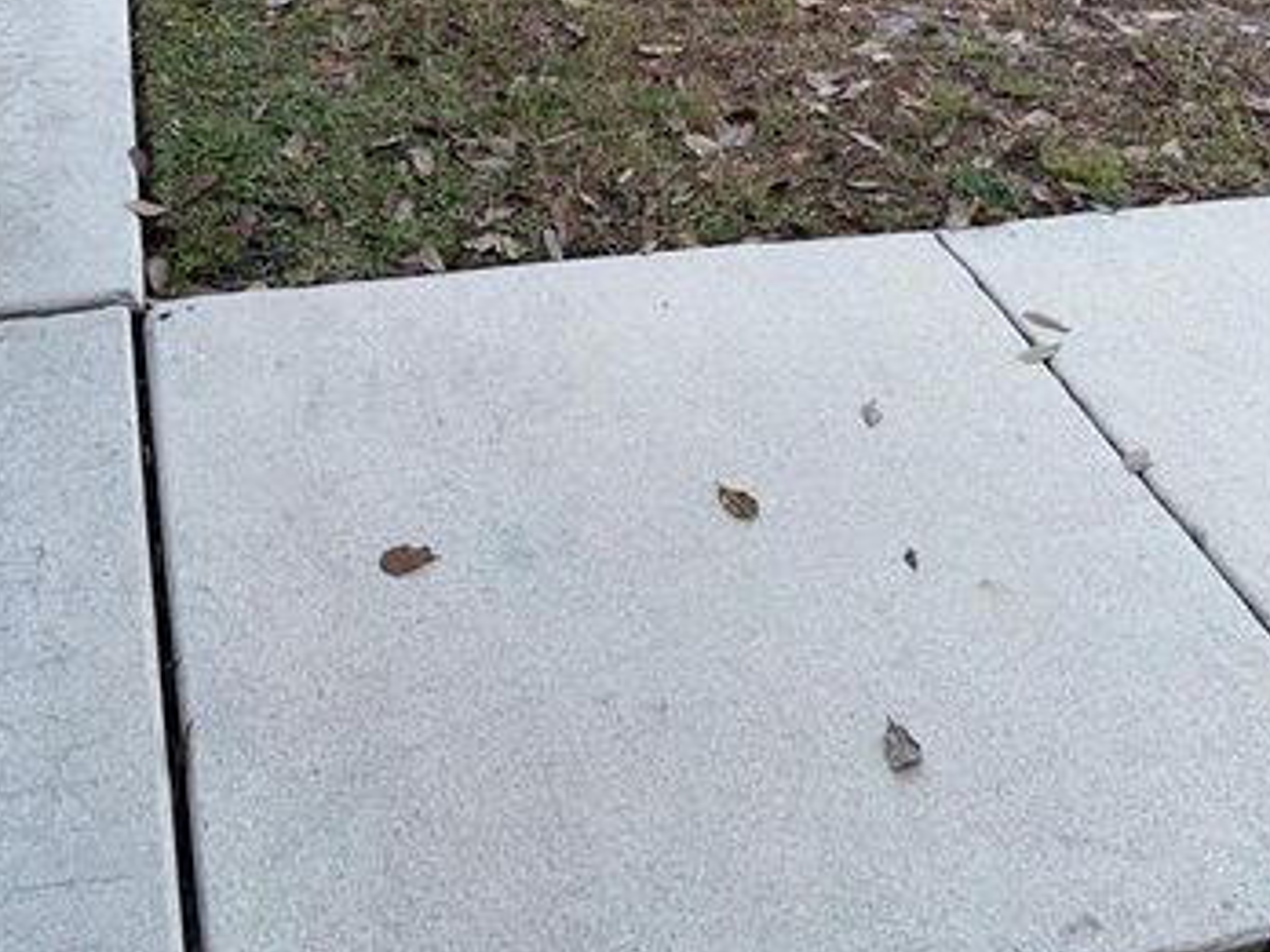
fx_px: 1688
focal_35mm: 46
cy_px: -184
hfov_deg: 41.1
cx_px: 540
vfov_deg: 27.7
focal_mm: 6.76
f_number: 1.78
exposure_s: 1/3953
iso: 64
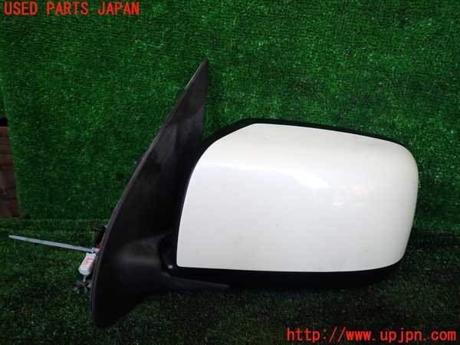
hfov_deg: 69.4
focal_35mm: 25
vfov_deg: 54.9
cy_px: 172
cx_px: 230
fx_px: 332
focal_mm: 4.5
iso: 100
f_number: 2
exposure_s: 1/80
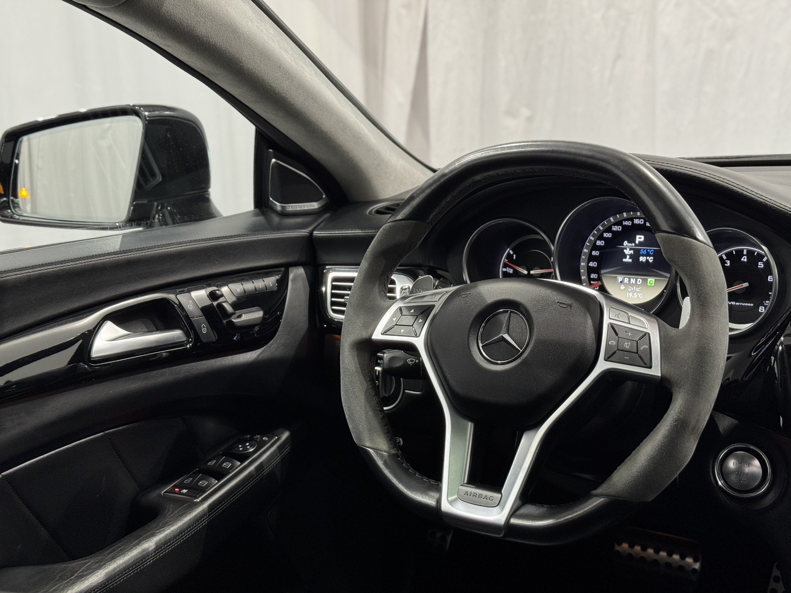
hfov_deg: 39.7
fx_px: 1097
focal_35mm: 48
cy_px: 296
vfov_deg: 30.3
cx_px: 396
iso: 100
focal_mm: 6.76
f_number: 1.78
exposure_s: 1/50
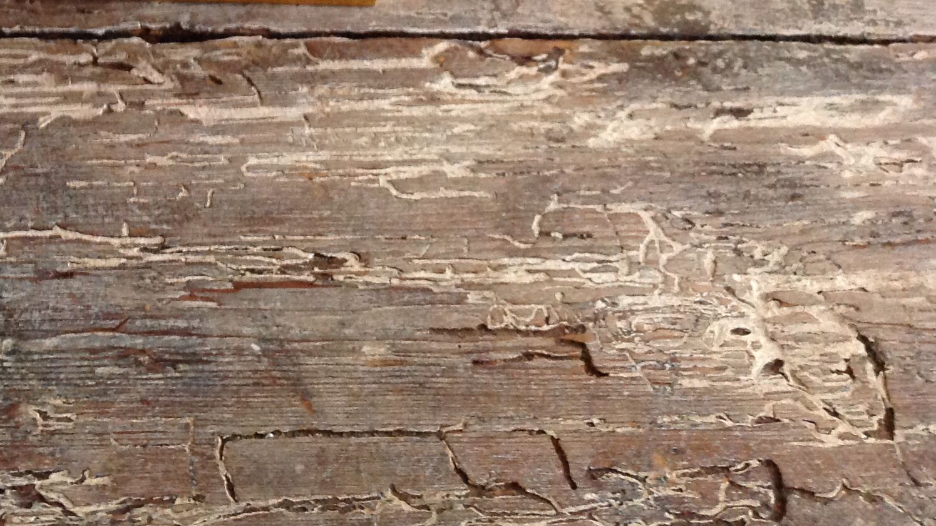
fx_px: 1638
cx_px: 126
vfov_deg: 17.7
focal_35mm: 66
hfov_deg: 30.7
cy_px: -24
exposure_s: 1/15
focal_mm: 4.28
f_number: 2.4
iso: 250
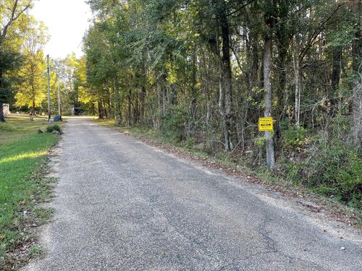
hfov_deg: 67.3
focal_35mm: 26
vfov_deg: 53.1
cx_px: 181
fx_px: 272
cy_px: 136
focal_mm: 5.1
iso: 64
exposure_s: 1/121
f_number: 1.6
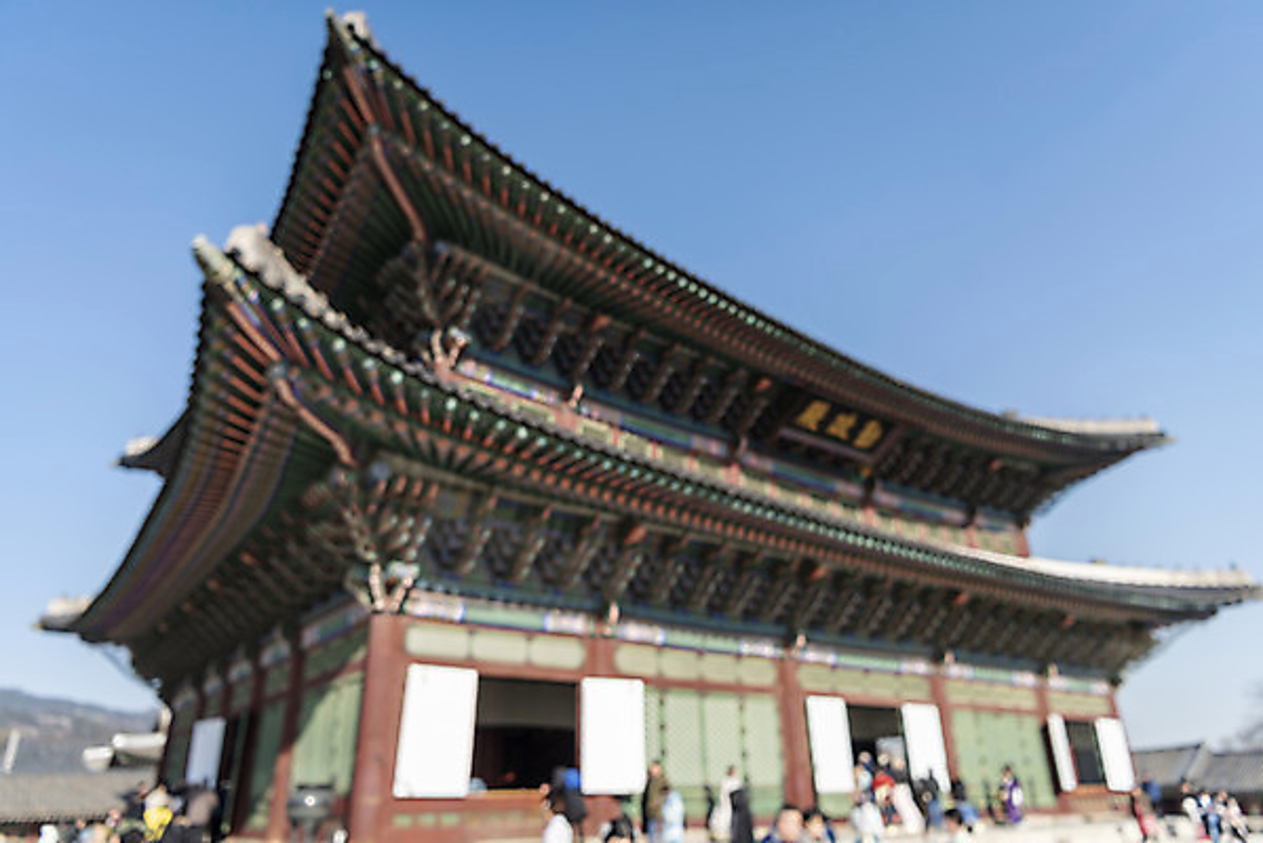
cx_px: 632
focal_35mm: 24
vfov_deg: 53.2
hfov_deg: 73.7
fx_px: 842
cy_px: 422
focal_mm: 24
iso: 160
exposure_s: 1/2500
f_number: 2.8
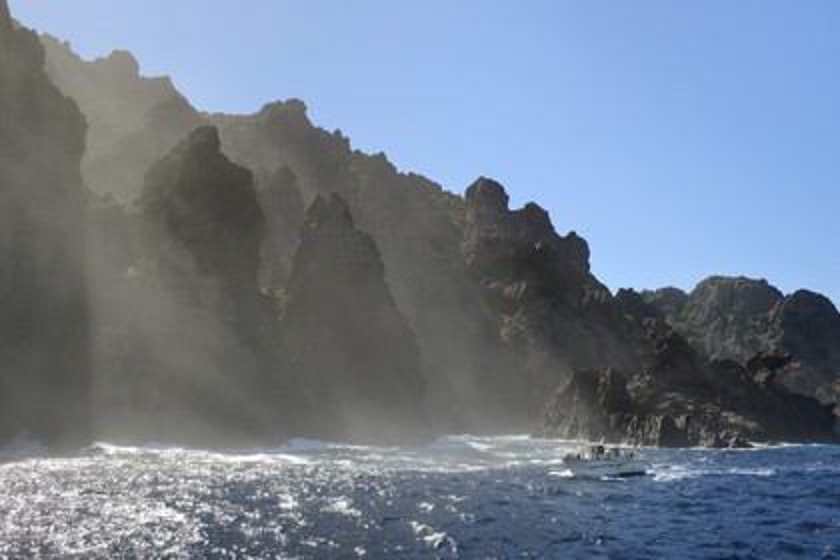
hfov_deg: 54.4
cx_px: 420
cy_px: 280
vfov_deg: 37.9
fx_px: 817
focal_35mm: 35
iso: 400
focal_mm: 35
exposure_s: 1/640
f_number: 13
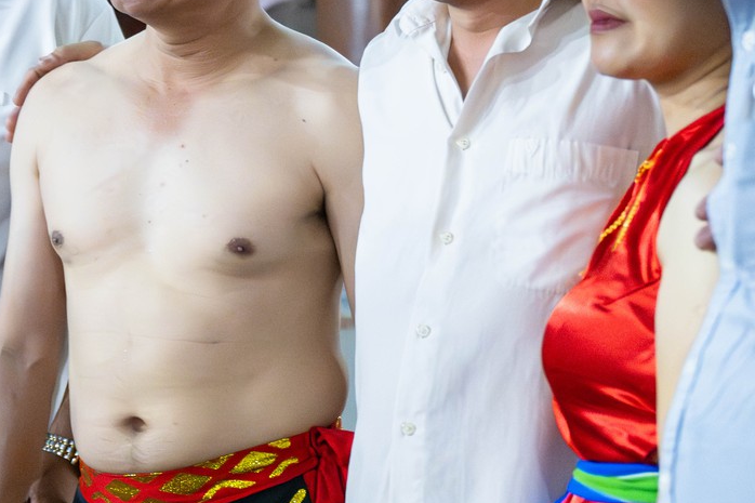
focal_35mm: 129
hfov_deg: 15.9
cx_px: 400
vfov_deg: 10.6
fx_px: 2705
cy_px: 214
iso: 12800
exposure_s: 1/200
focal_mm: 45
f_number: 2.8
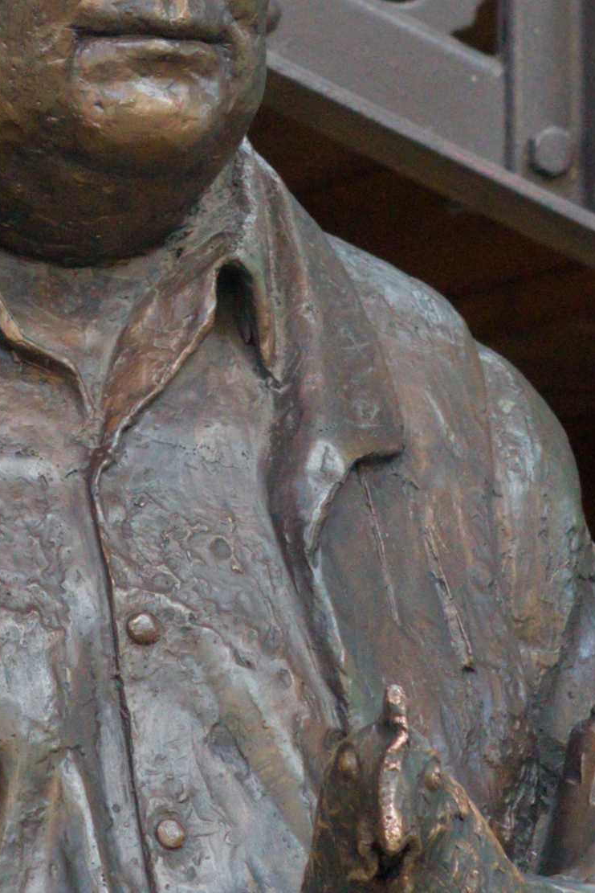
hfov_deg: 6.4
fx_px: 5353
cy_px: -33
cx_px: 258
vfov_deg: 9.5
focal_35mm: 216
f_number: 2.8
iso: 1000
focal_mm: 26
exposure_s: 1/125
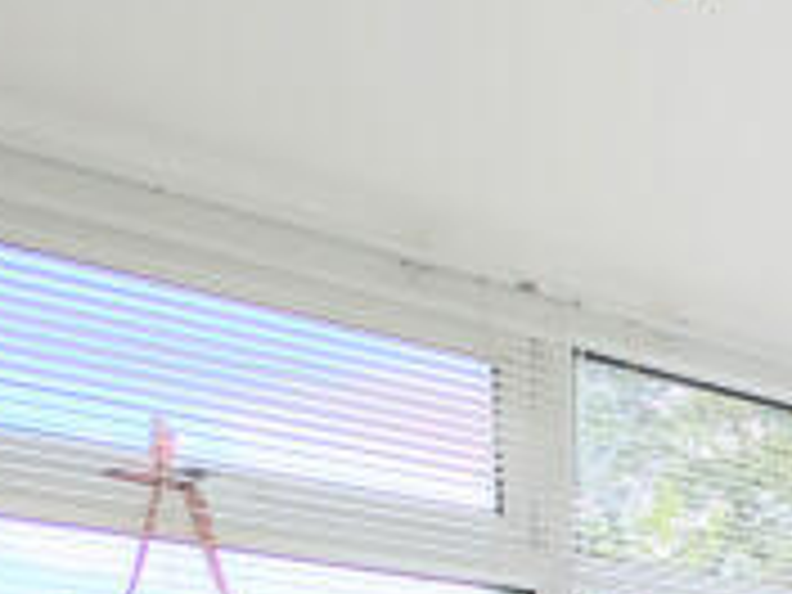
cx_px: 1192
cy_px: 1028
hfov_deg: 22.6
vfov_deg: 17.5
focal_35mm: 70
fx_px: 1602
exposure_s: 1/438
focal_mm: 2.23
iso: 35
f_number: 1.95
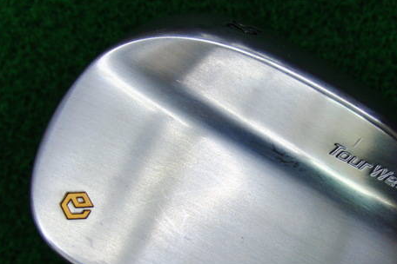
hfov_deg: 36.6
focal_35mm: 54
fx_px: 595
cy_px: 177
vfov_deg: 24.9
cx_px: 257
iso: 125
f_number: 3.6
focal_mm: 6.42
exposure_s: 1/80
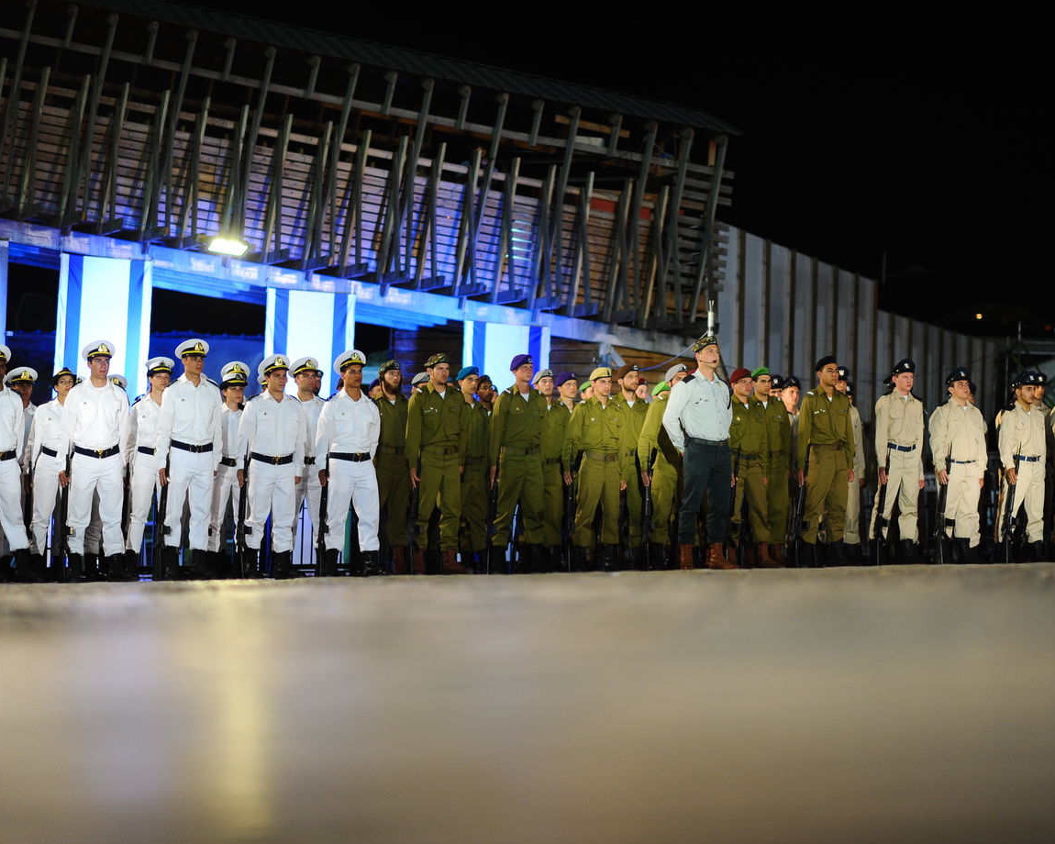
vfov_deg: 15.9
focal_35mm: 97
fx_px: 3029
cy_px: 425
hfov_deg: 19.7
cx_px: 616
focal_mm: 85
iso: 1000
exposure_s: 1/800
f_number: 1.4
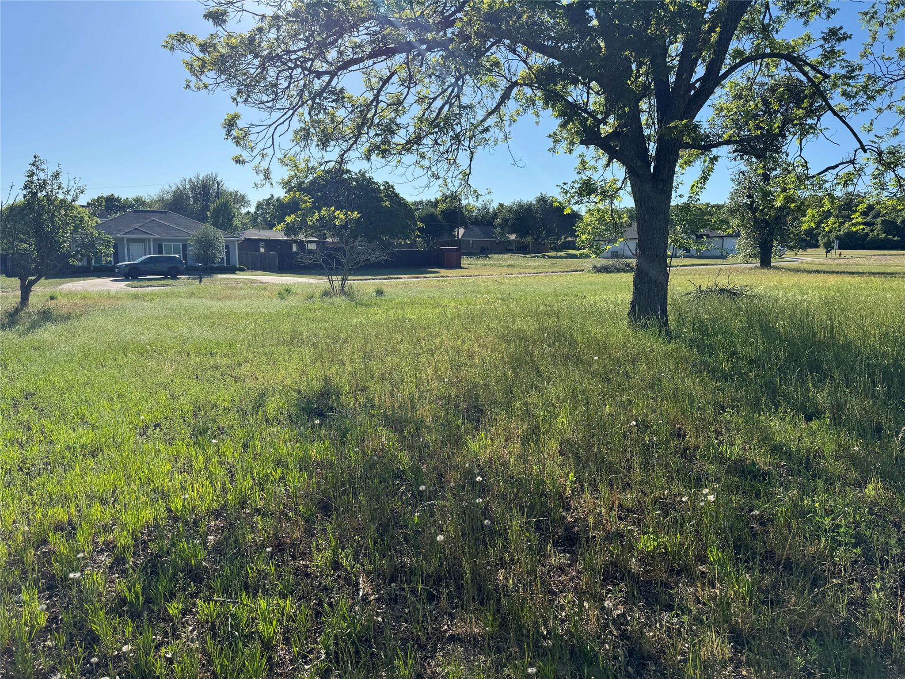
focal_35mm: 24
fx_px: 627
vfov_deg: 56.8
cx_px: 452
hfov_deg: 71.6
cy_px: 340
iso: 80
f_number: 1.78
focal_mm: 6.76
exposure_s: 1/4049
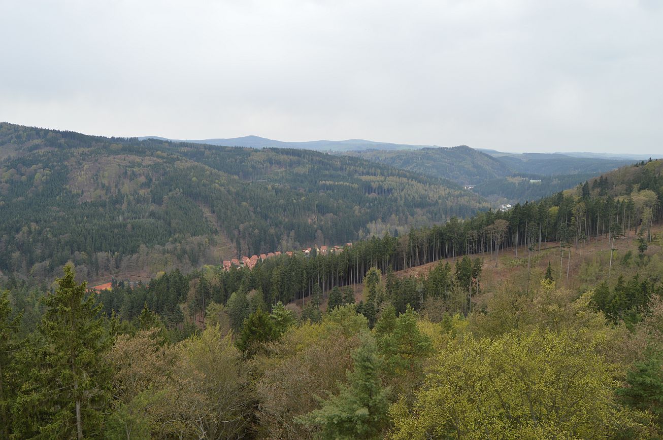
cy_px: 220
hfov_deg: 67.4
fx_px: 497
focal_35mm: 27
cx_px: 332
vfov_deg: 47.8
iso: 200
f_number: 8
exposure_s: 1/250
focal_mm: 18
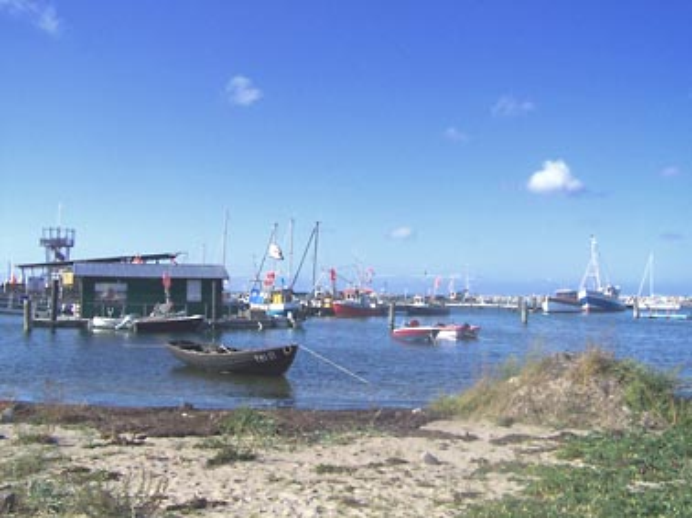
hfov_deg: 49.0
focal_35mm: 38
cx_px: 346
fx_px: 759
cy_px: 259
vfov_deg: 37.7
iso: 64
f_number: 4
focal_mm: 6.3
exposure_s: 1/640
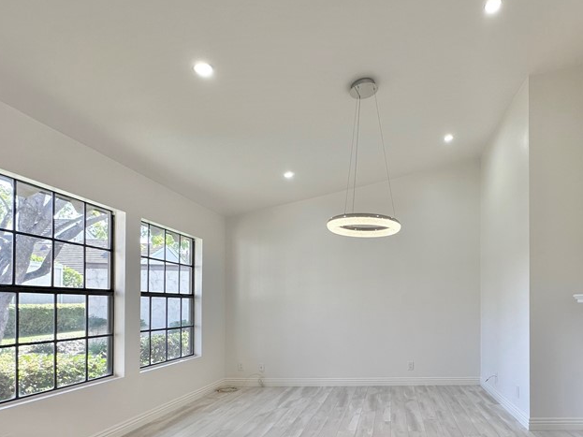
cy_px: 304
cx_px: 407
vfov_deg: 57.1
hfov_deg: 70.9
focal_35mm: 23
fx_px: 387
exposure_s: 1/120
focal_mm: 2.22
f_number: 2.2
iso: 64
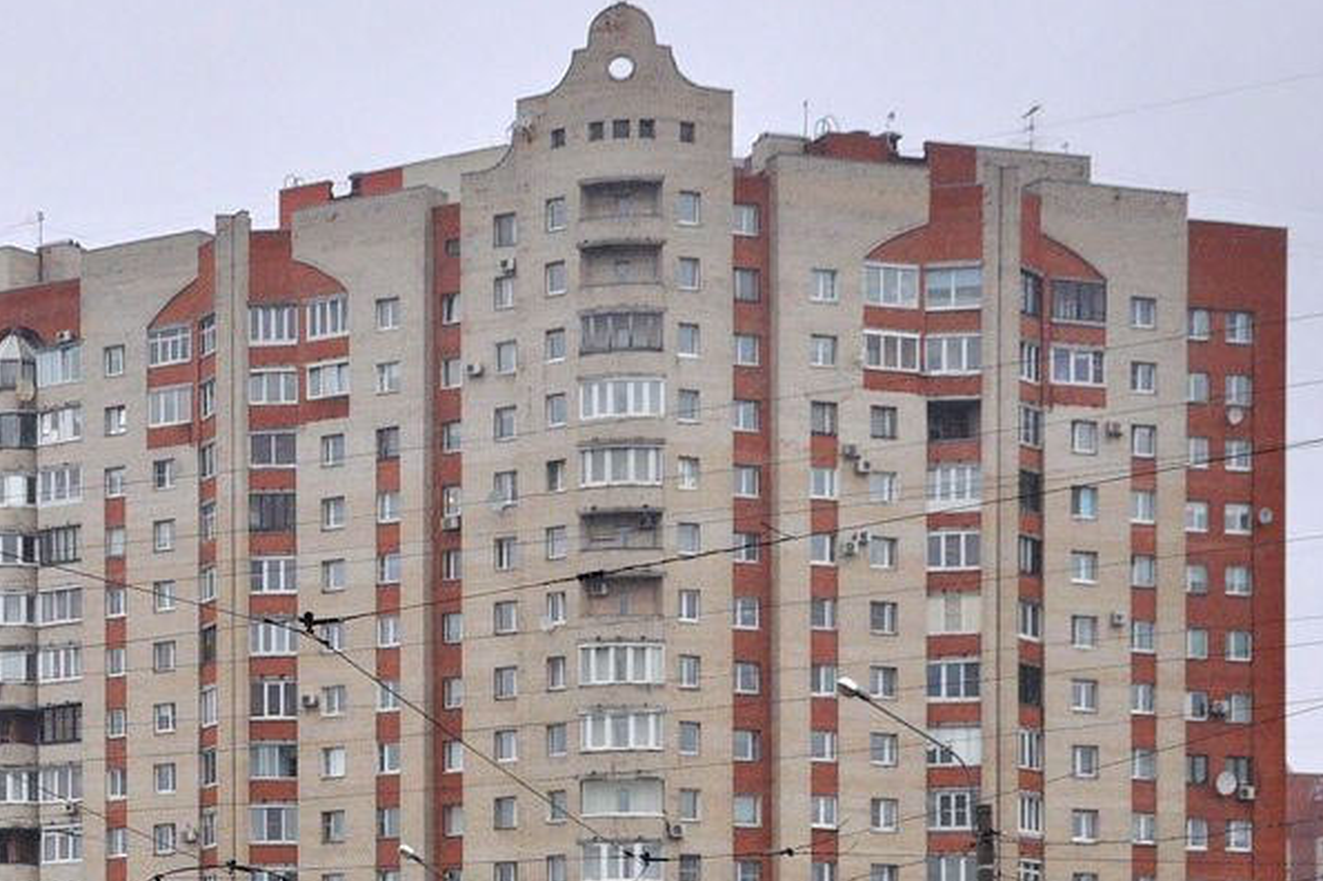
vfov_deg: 12.8
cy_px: 903
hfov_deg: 19.2
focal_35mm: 105
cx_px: 216
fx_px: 3856
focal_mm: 32
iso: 400
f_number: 5
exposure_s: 1/200
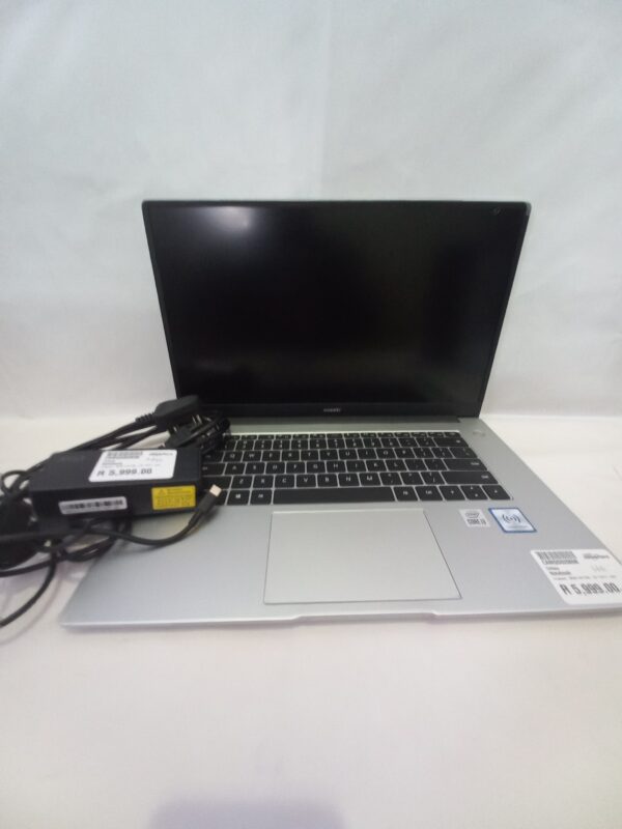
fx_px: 311
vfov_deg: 106.2
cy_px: 414
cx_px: 311
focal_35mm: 13
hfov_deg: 89.9
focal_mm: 1.42
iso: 200
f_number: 2.2
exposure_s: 1/16.7
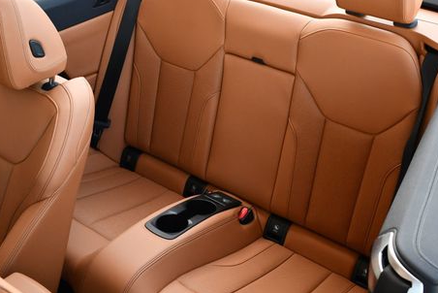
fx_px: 621
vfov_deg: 26.4
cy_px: 99
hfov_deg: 38.8
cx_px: 239
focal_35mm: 51
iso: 450
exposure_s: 1/250
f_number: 3.5
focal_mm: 18
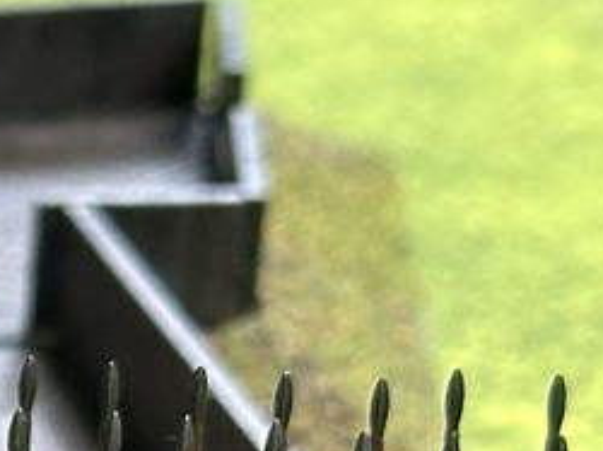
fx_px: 5395
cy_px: 900
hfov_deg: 5.9
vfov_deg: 4.7
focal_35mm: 310
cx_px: -1219
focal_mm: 6.86
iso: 160
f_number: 1.78
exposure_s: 1/60
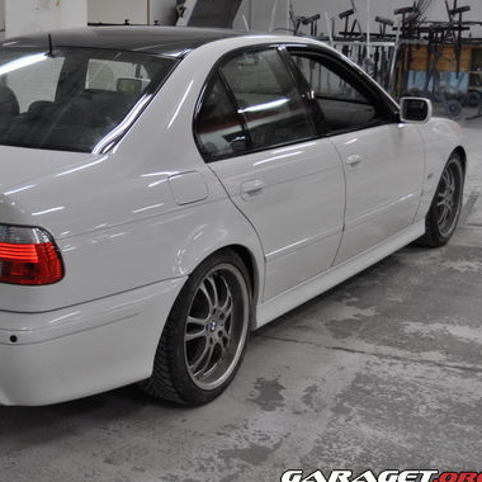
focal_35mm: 60
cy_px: 220
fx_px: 945
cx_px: 93
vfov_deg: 28.6
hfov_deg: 28.0
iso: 500
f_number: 4
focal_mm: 28
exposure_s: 1/80
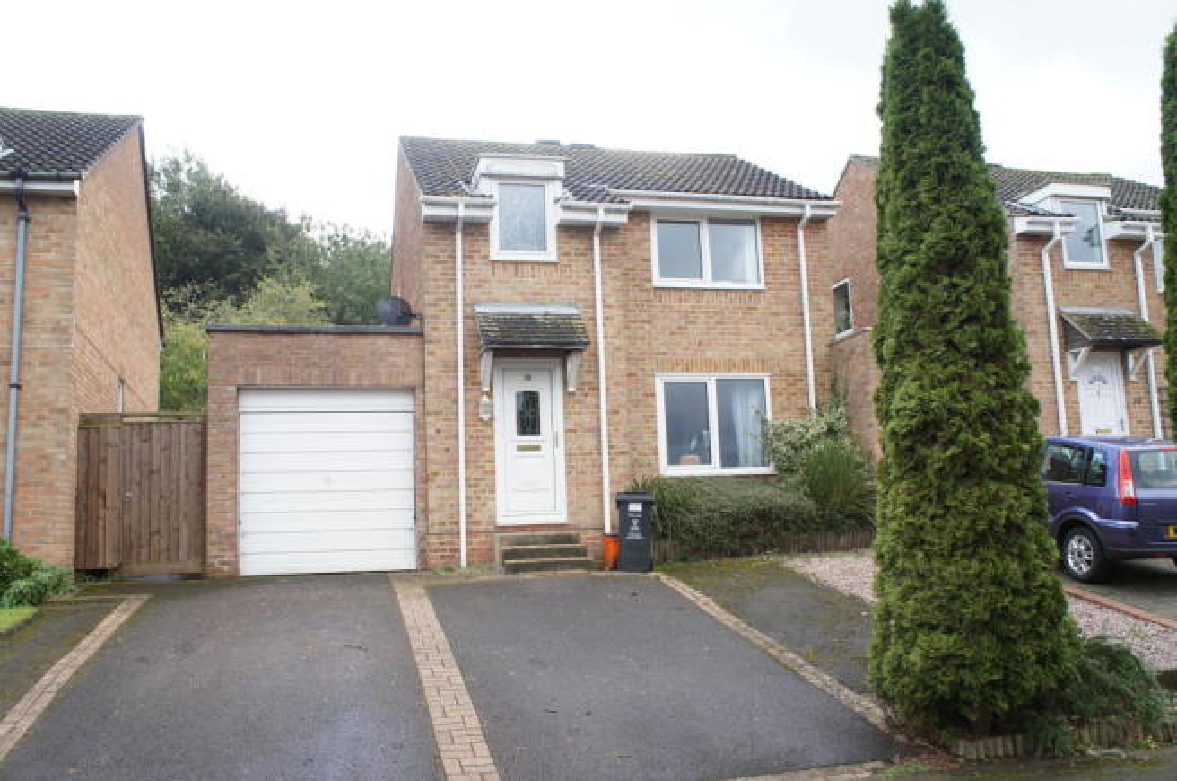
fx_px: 979
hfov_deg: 62.0
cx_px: 588
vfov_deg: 43.5
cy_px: 390
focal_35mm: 30
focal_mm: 20
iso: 200
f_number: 6.3
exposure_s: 1/160
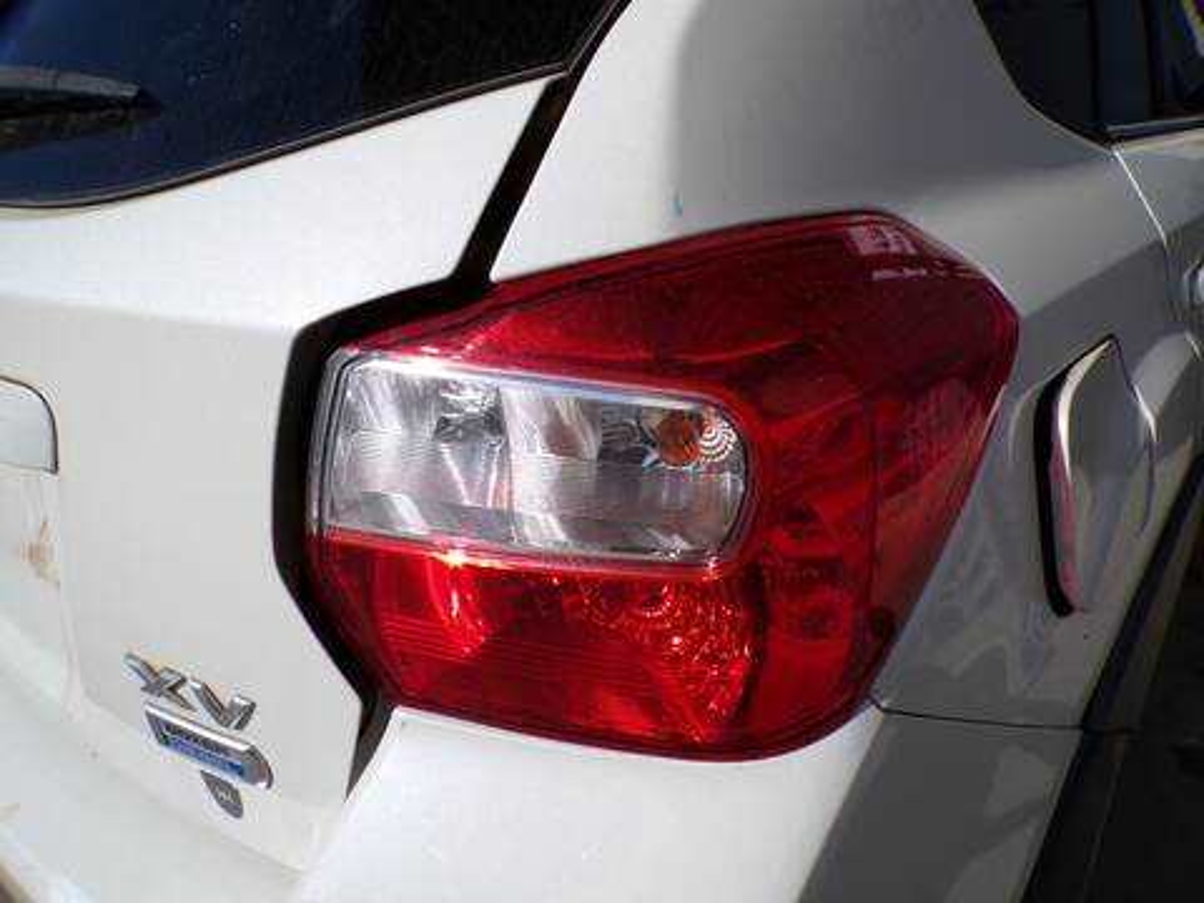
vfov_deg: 56.8
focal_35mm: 24
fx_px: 835
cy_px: 452
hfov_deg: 71.6
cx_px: 602
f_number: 5.8
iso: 100
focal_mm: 4.3
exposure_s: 1/950
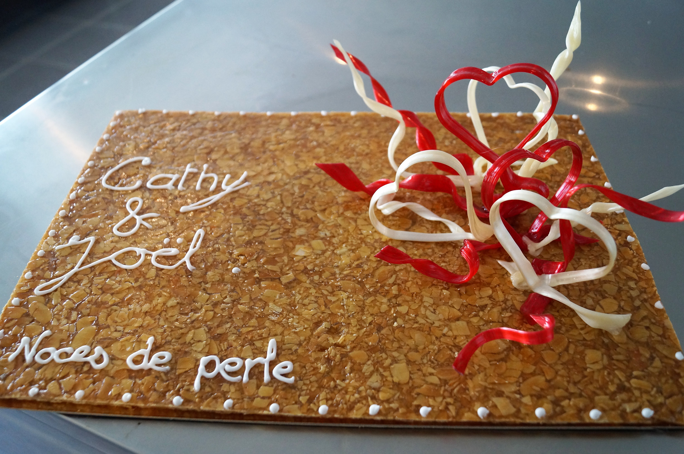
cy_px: 227
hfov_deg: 62.0
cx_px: 342
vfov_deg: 43.5
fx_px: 569
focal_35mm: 30
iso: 1000
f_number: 4
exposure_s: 1/160
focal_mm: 20
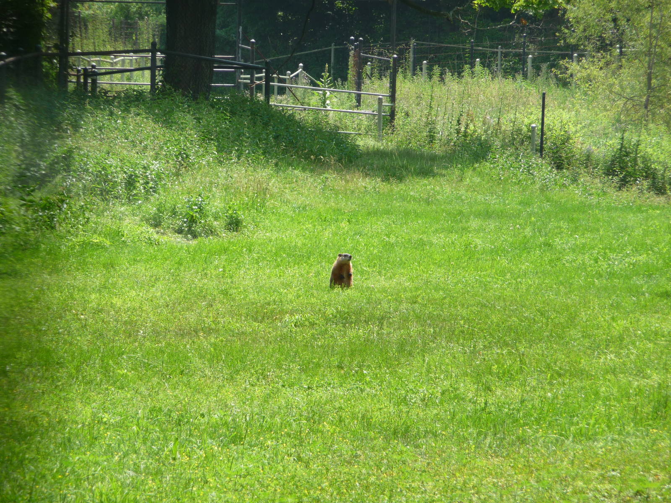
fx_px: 4420
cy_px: 252
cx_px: 336
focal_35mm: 228
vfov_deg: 6.5
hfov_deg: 8.7
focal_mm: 39.2
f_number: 4.9
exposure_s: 1/200
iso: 100
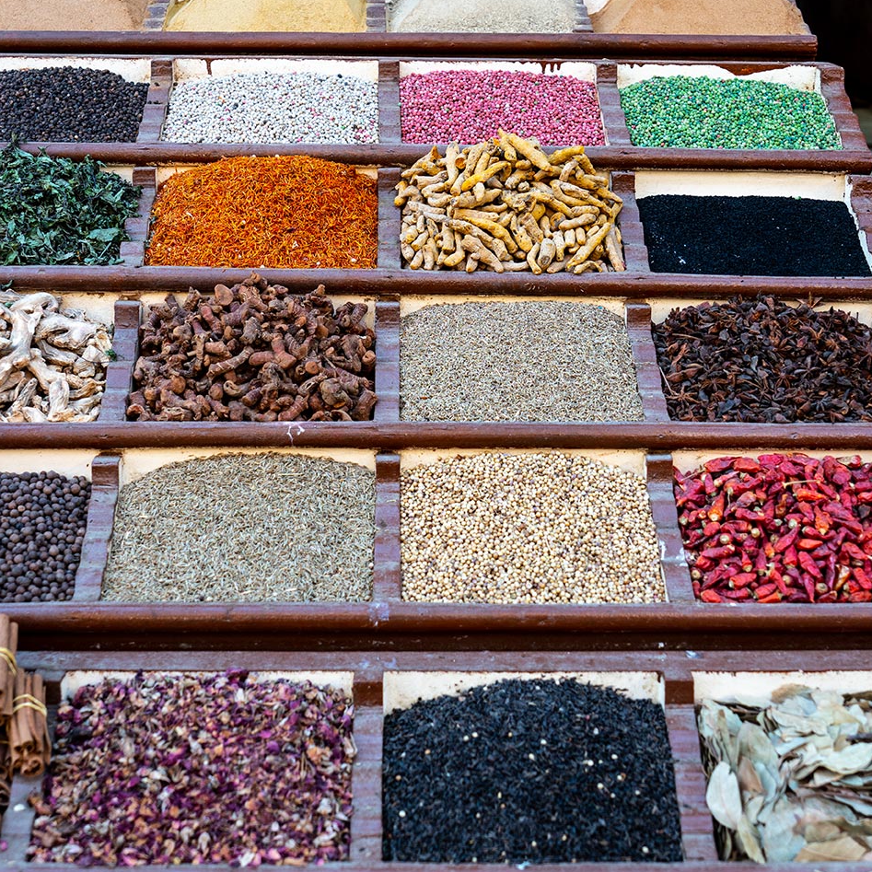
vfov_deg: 31.7
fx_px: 1531
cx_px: 433
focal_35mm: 54
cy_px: 362
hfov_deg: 31.8
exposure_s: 1/100
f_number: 2.8
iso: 160
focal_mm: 27.7
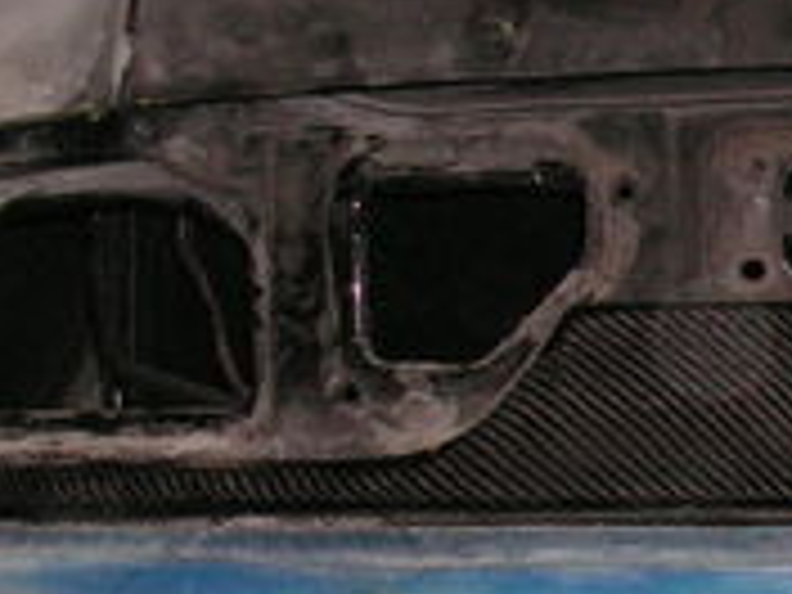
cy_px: 526
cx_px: 1431
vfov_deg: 10.7
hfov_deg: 12.9
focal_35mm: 138
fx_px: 3157
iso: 160
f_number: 3.3
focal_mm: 6.3
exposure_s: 1/45
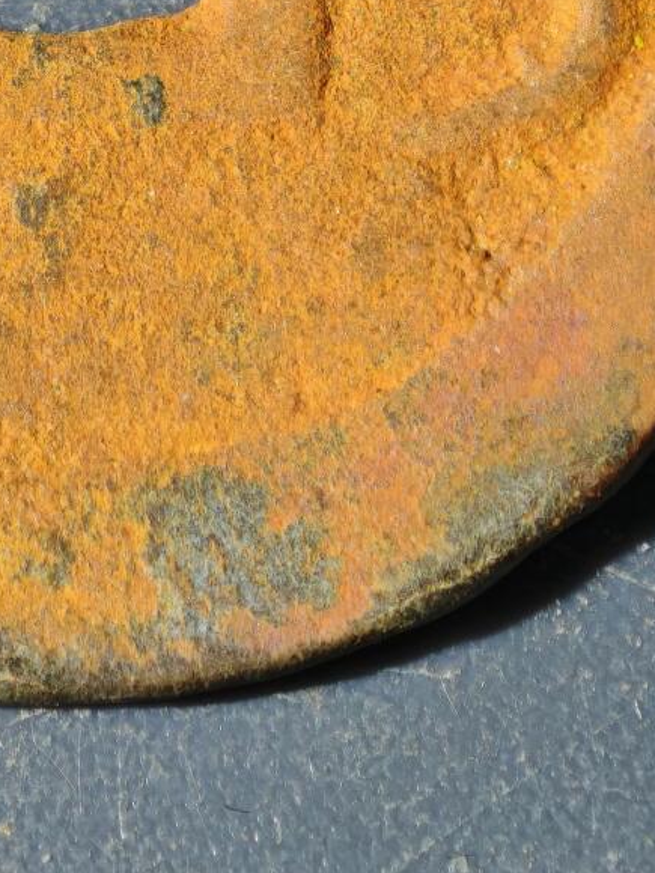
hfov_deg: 4.6
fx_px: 8225
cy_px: -203
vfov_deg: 6.0
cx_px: -3
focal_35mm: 326
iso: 200
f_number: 2
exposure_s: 1/100
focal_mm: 9
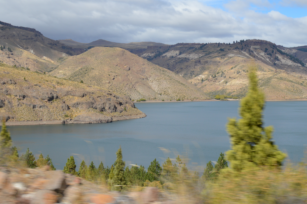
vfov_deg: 25.0
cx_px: 165
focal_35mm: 53
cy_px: 35
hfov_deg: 37.5
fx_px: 452
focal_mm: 20
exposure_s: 1/320
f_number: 9
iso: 100
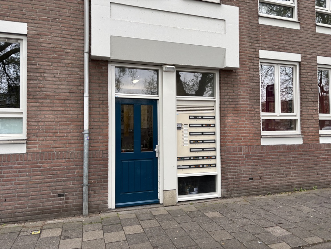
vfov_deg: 53.1
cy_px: 124
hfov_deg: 67.3
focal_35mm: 26
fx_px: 249
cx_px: 166
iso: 50
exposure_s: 1/121
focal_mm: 5.96
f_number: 1.6
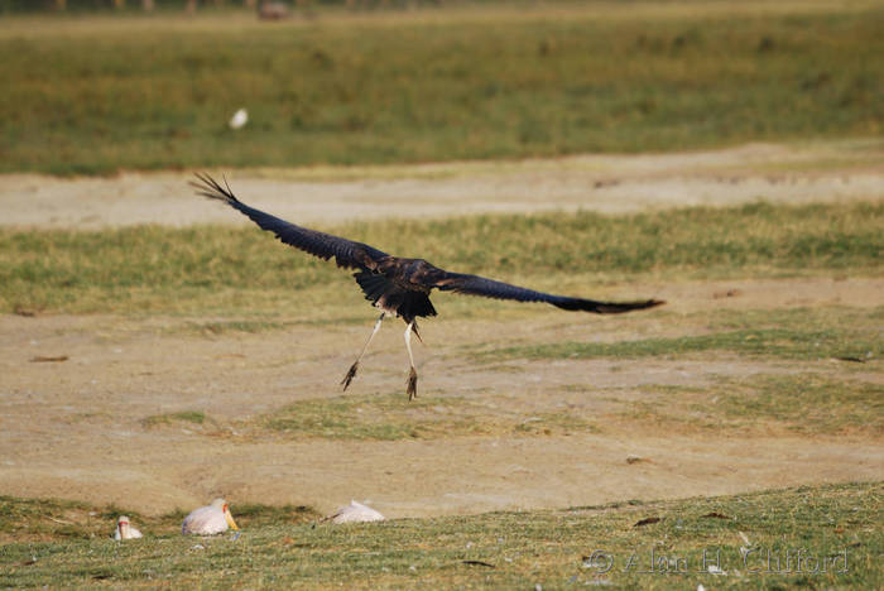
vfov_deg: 2.3
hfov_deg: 3.4
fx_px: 14745
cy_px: 296
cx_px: 442
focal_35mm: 600
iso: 140
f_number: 5.6
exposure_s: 1/320
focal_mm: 400
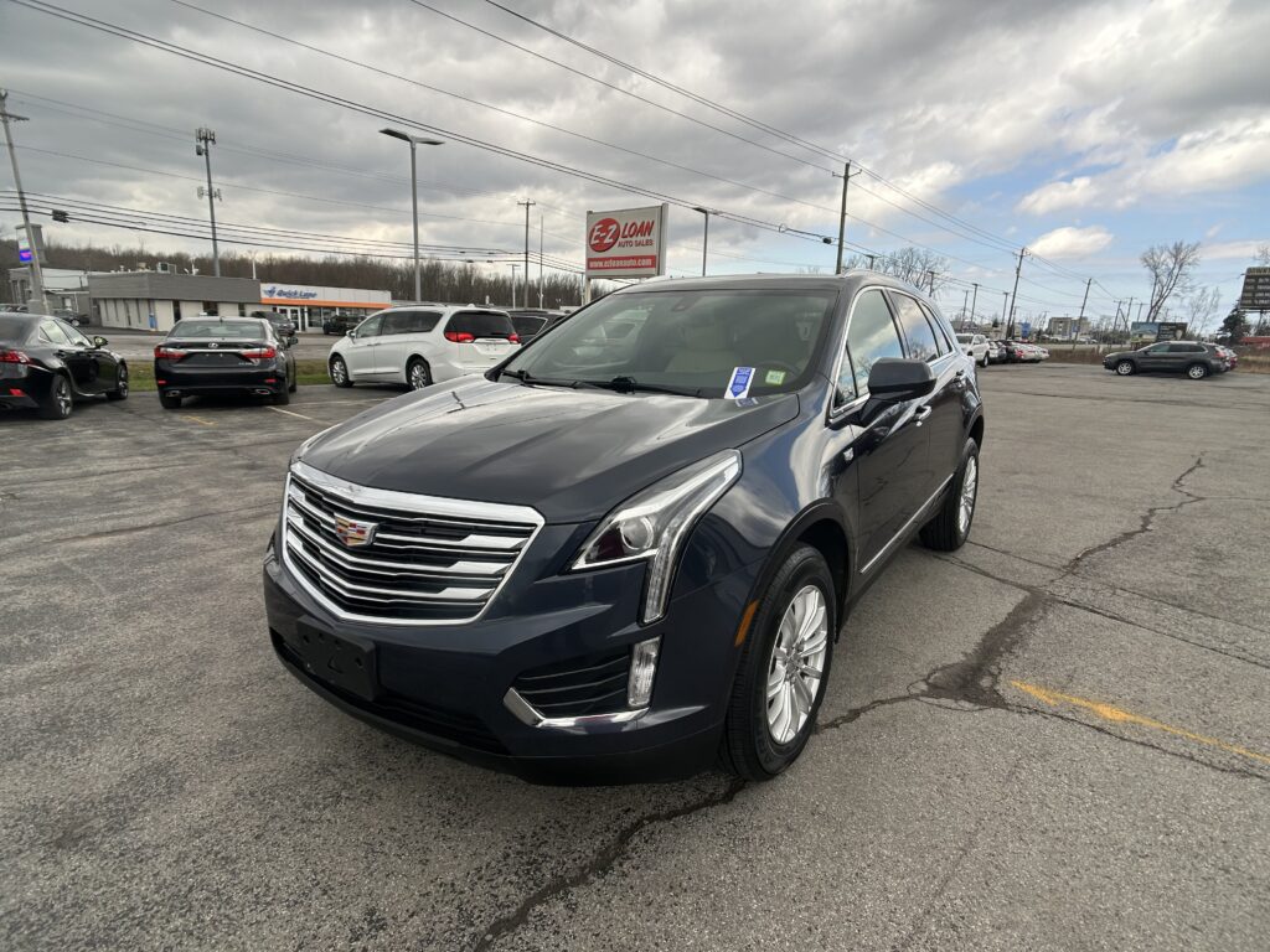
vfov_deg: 53.1
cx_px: 635
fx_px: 954
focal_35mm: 26
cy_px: 476
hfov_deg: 67.3
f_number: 1.5
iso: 50
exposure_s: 1/1553
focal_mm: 5.7
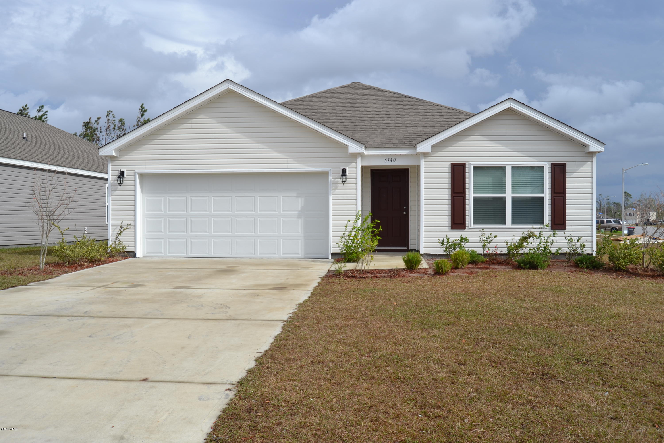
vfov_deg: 43.6
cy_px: 222
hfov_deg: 61.9
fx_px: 553
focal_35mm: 30
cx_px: 332
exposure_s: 1/250
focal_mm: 20
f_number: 8
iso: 100
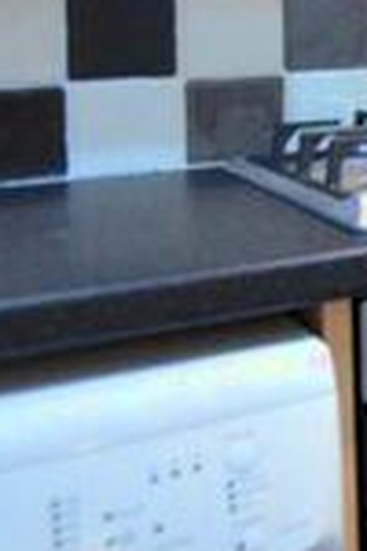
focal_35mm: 70
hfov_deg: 12.8
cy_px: 9
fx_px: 1070
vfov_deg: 27.3
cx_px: 973
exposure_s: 1/100
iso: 2800
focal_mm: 10
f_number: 3.5
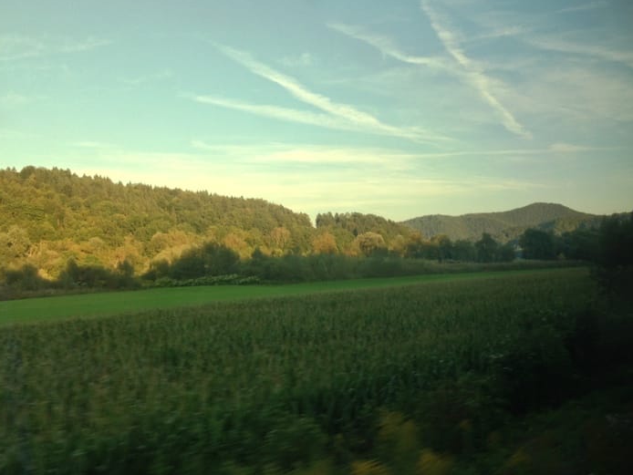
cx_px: 313
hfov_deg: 49.0
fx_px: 695
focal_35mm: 38
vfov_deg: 37.7
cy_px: 224
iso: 50
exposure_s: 1/151
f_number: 2.4
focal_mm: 4.12
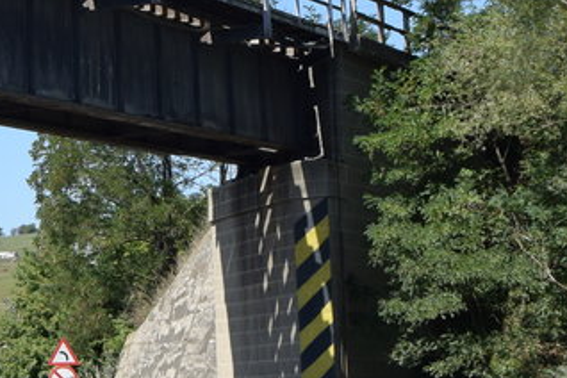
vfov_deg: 10.0
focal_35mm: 136
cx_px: 2
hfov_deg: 14.8
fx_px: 2142
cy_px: 55
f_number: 9
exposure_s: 1/320
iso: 200
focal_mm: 24
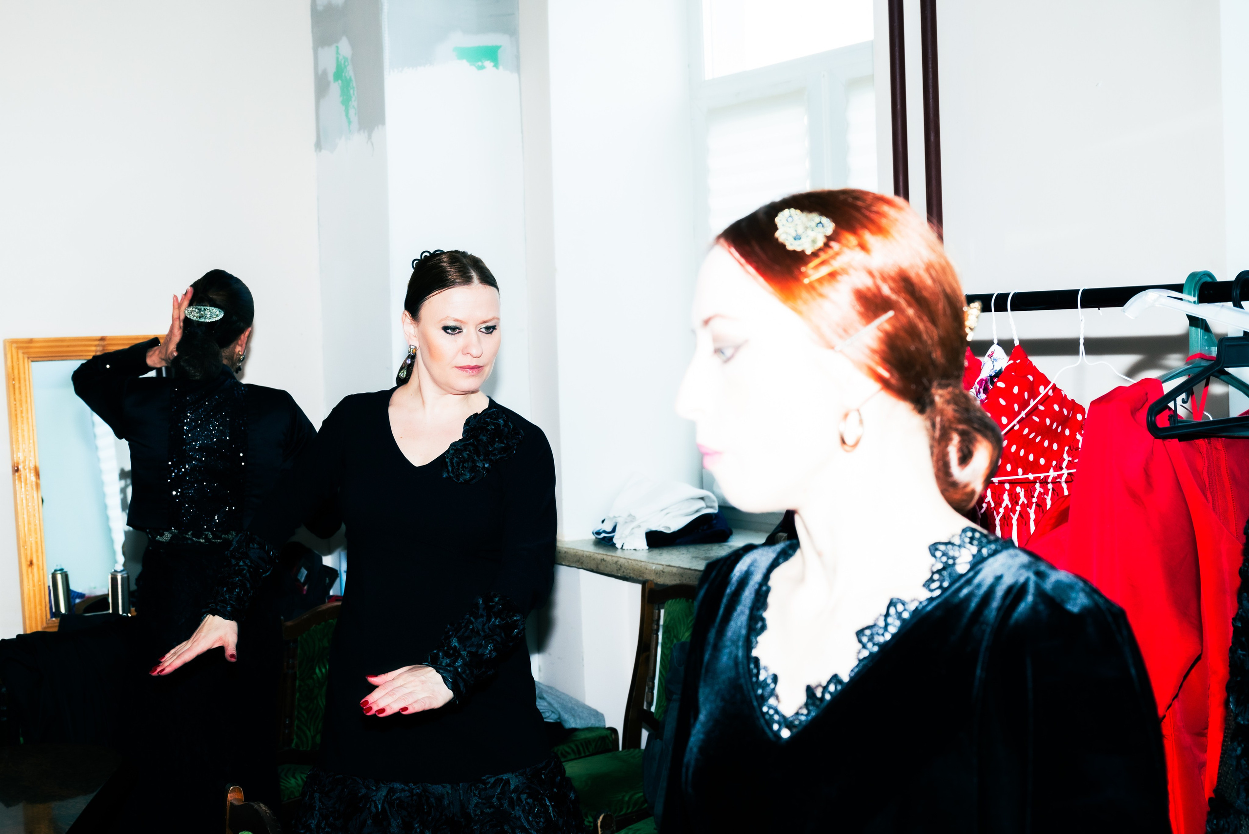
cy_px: 417
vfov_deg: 32.7
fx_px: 1423
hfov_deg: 47.4
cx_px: 624
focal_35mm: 41
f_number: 6.3
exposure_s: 1/100
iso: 400
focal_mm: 41
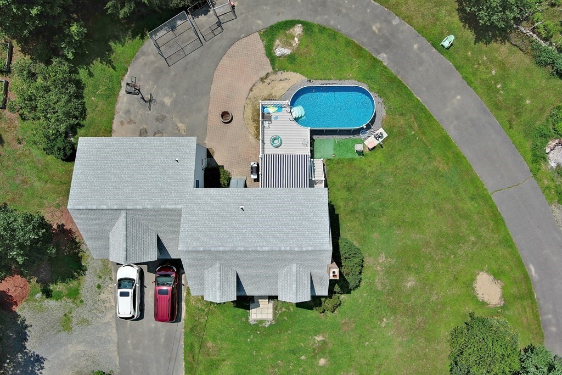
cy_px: 188
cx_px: 281
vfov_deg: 45.0
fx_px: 453
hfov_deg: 63.7
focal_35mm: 29
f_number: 2.8
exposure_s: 1/98.6
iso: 100
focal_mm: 10.57
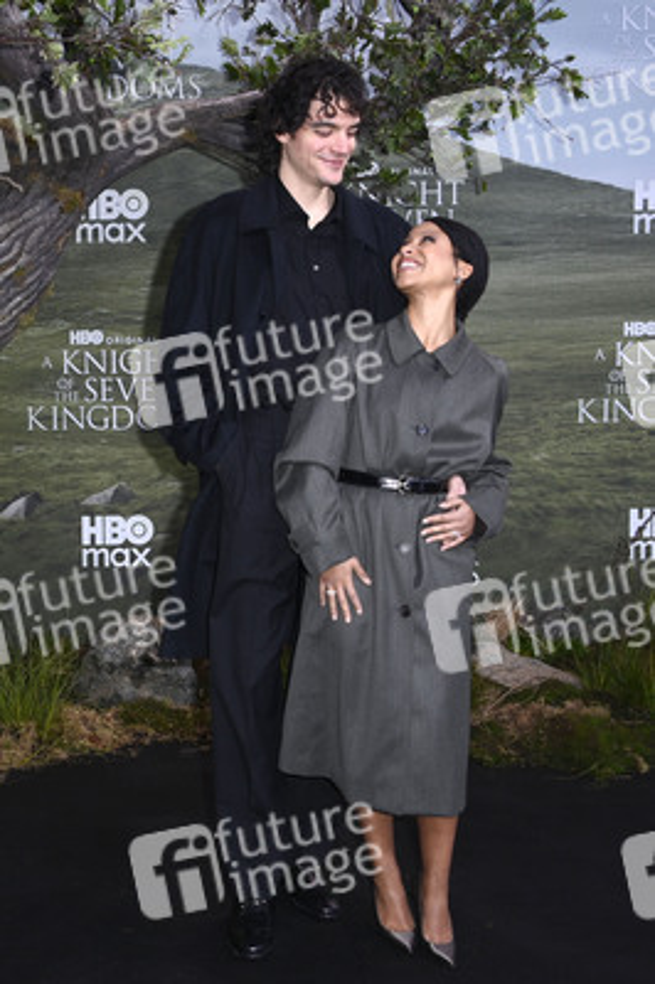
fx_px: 984
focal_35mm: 36
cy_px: 492
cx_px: 328
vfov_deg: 53.2
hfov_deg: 36.8
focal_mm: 36
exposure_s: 1/250
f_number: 5.6
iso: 640
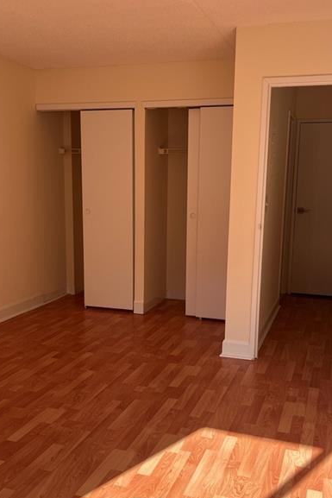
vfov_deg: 53.1
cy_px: 262
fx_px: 498
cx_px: 168
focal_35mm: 36
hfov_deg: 36.9
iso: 50
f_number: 1.6
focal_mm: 5.1
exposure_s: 1/428
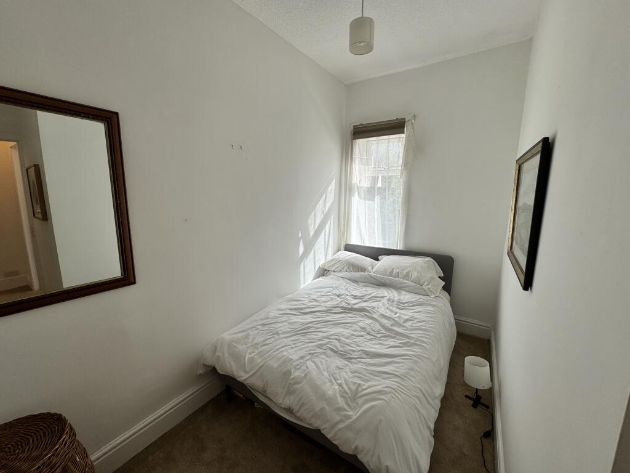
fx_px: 255
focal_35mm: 14
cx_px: 315
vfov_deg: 85.7
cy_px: 236
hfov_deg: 102.1
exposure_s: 1/459
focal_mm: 2.22
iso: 40
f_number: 2.2
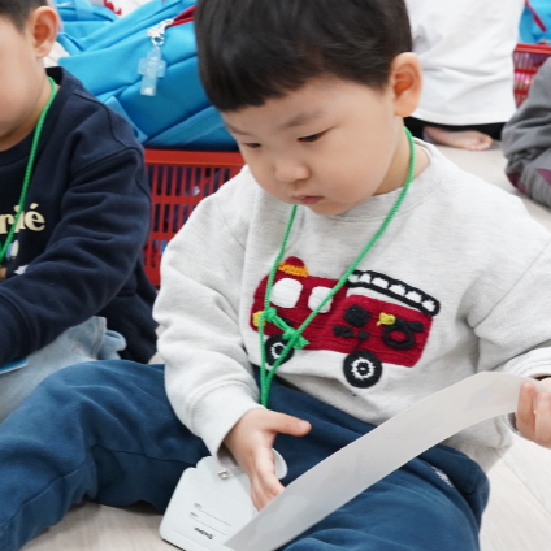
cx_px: 127
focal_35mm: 77
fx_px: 1387
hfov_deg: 22.2
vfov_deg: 22.5
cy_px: 243
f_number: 7.1
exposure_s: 1/40
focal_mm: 32
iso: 2500
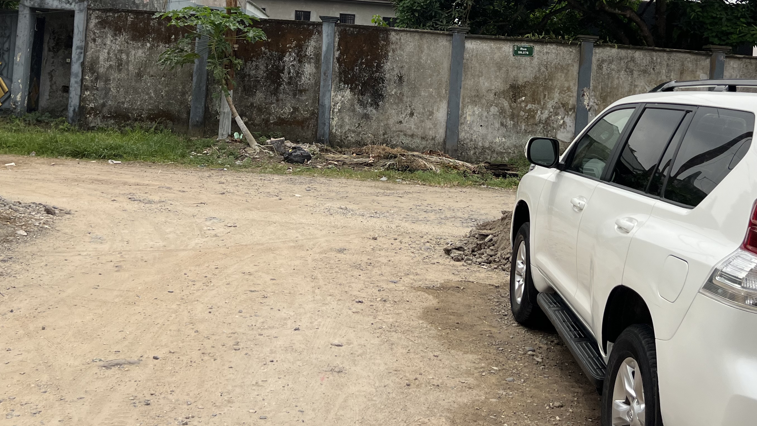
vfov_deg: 27.4
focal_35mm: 42
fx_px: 843
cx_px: 366
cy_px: 49
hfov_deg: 48.3
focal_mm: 5.7
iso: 50
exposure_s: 1/4274
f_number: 1.5
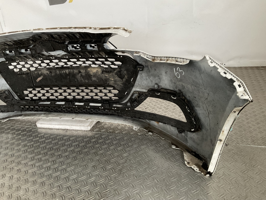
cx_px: 133
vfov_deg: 48.2
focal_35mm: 29
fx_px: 223
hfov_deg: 61.7
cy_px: 100
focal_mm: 3
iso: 80
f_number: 1.8
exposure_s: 1/50
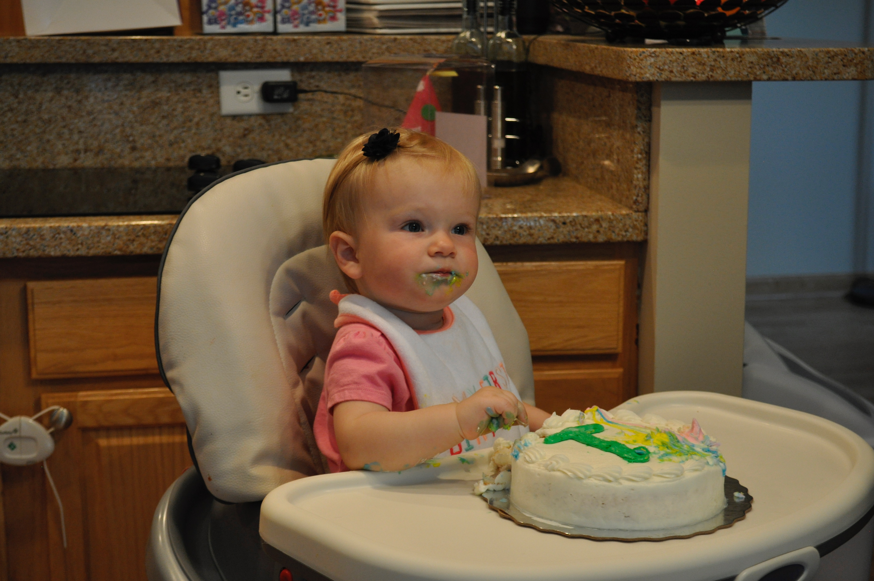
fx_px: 1528
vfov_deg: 21.5
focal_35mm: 63
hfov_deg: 31.9
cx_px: 437
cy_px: 290
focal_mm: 42
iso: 800
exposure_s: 1/50
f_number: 5.3
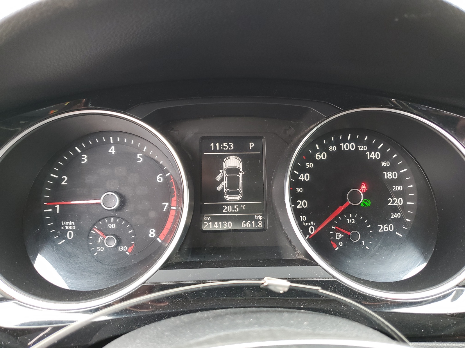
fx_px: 349
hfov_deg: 67.3
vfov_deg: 53.1
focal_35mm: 26
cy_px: 174
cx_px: 232
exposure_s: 1/60.2
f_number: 1.5
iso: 62
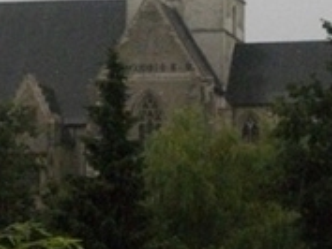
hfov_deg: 7.6
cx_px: 137
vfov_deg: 5.7
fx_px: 2505
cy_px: -103
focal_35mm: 261
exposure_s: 1/250
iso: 537
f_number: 4.6
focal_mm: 13.7
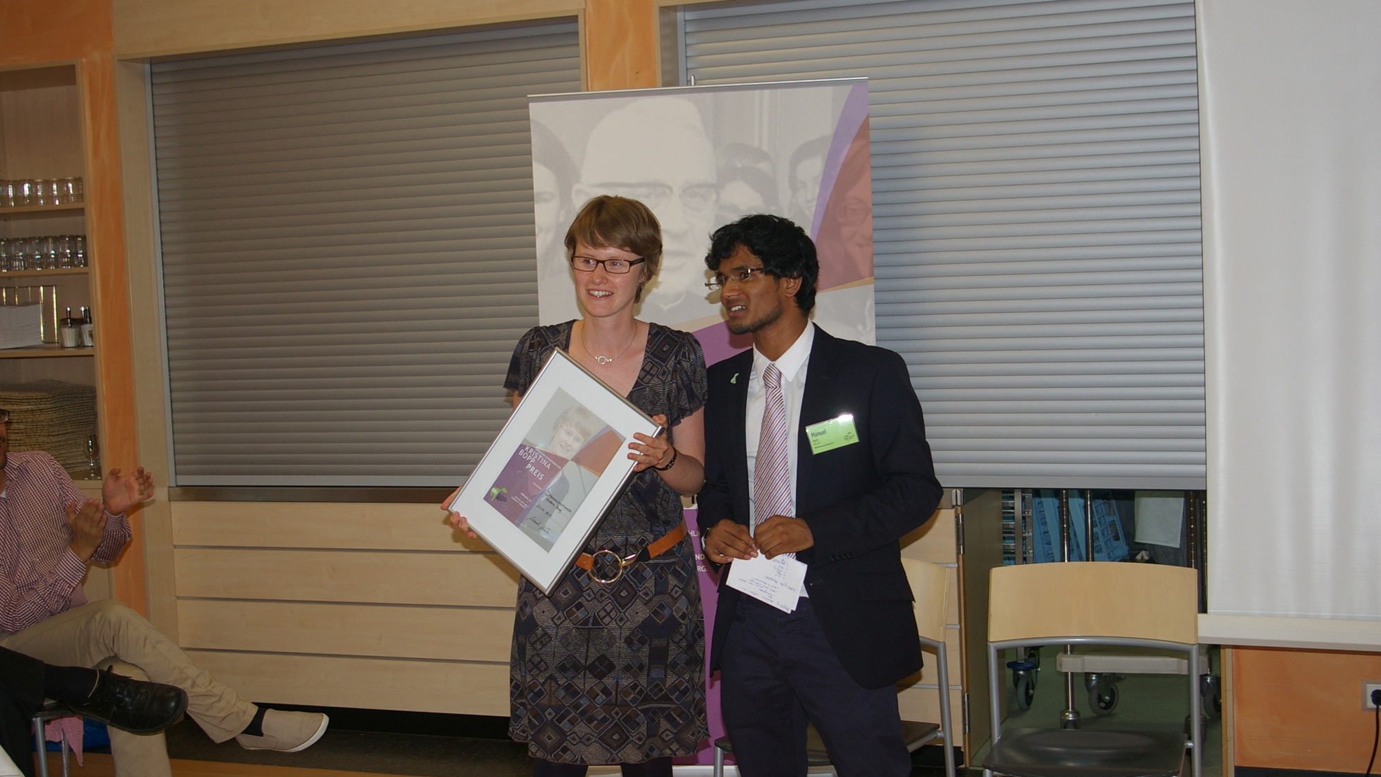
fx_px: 1924
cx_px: 692
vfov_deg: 22.8
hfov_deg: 39.5
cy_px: 400
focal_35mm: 53
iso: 200
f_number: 4
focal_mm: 33
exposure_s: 1/45
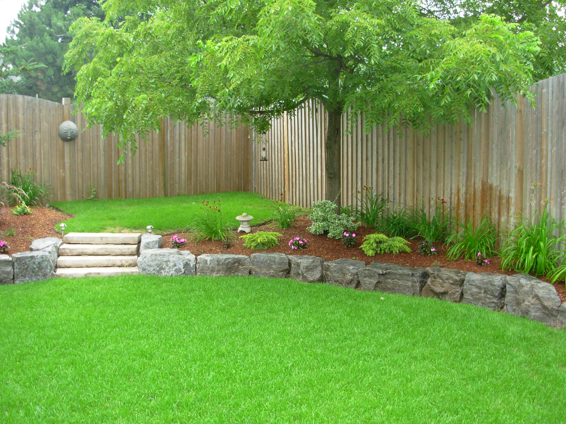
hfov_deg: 49.0
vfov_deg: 37.7
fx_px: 621
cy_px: 212
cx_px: 283
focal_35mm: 38
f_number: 2.9
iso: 50
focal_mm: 6.3
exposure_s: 1/132
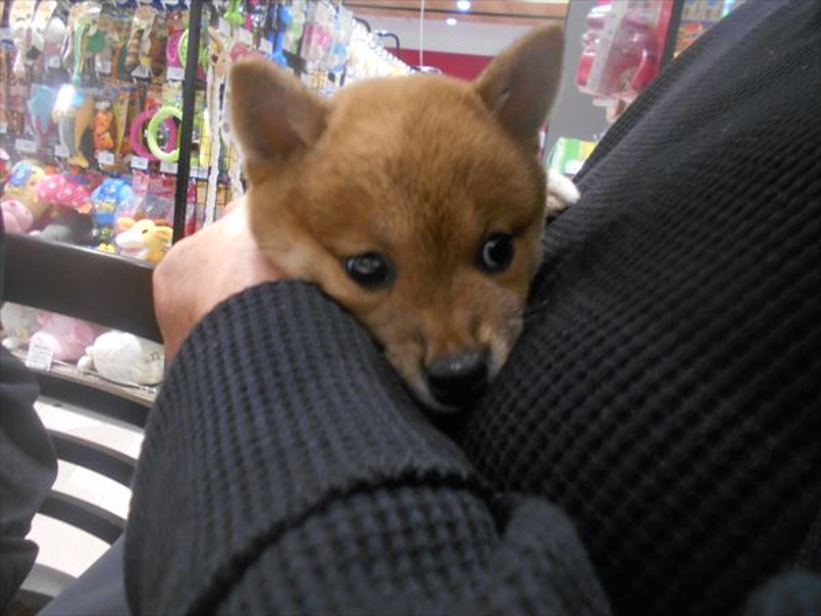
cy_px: 308
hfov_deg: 67.3
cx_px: 410
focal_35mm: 26
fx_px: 617
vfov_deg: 53.1
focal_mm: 4.6
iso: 400
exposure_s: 1/25
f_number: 3.2
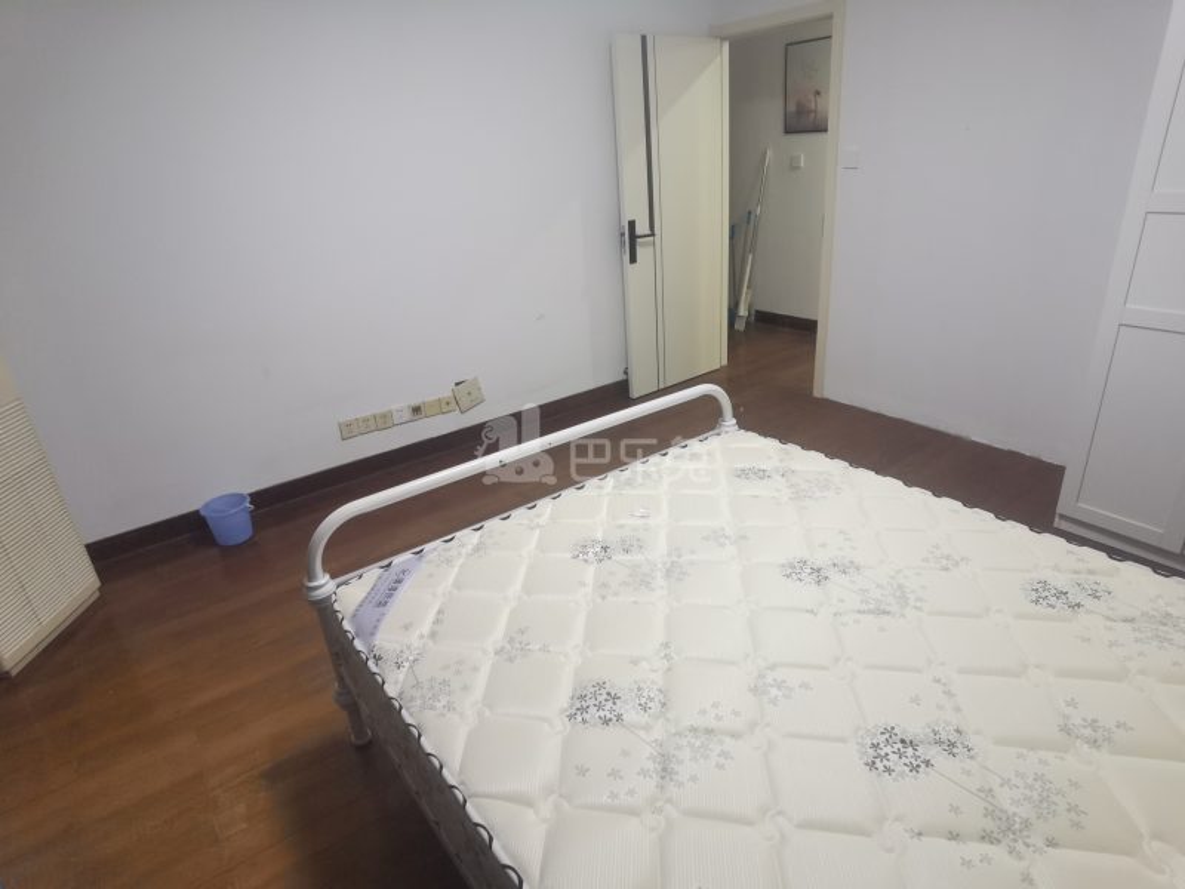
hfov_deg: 87.8
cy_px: 444
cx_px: 592
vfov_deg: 71.6
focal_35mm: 18
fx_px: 616
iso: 320
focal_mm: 4.4
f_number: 1.8
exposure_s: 1/33.3
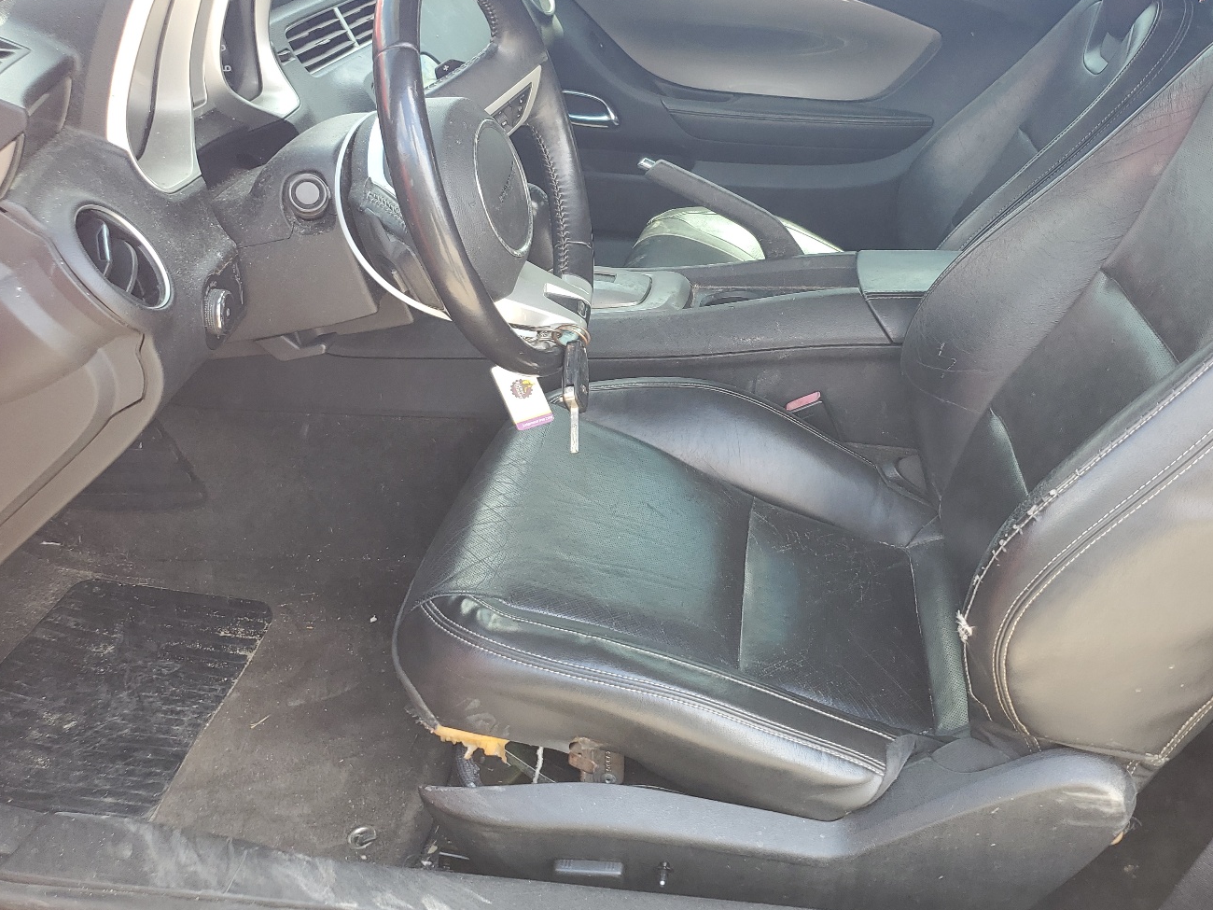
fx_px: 1121
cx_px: 718
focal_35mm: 32
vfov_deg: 44.0
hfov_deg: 56.4
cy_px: 385
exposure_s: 1/156
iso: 50
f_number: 1.5
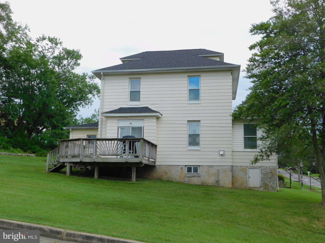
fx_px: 338
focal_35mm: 36
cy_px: 122
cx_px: 162
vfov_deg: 39.7
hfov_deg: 51.4
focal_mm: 6.3
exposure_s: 1/640
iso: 125
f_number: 3.5
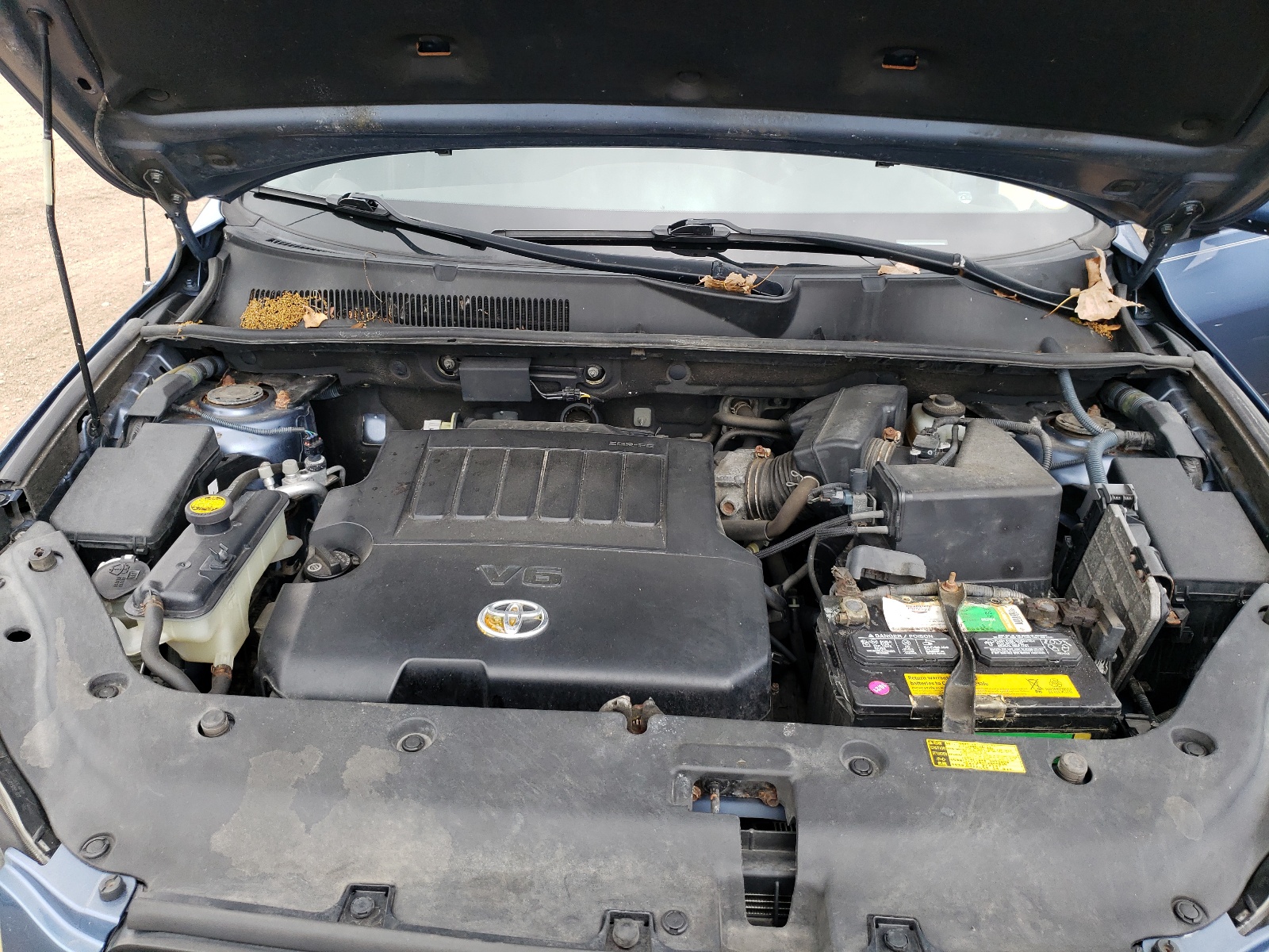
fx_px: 953
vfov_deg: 53.1
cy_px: 476
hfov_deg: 67.3
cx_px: 634
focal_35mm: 26
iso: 50
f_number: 1.5
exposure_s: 1/500
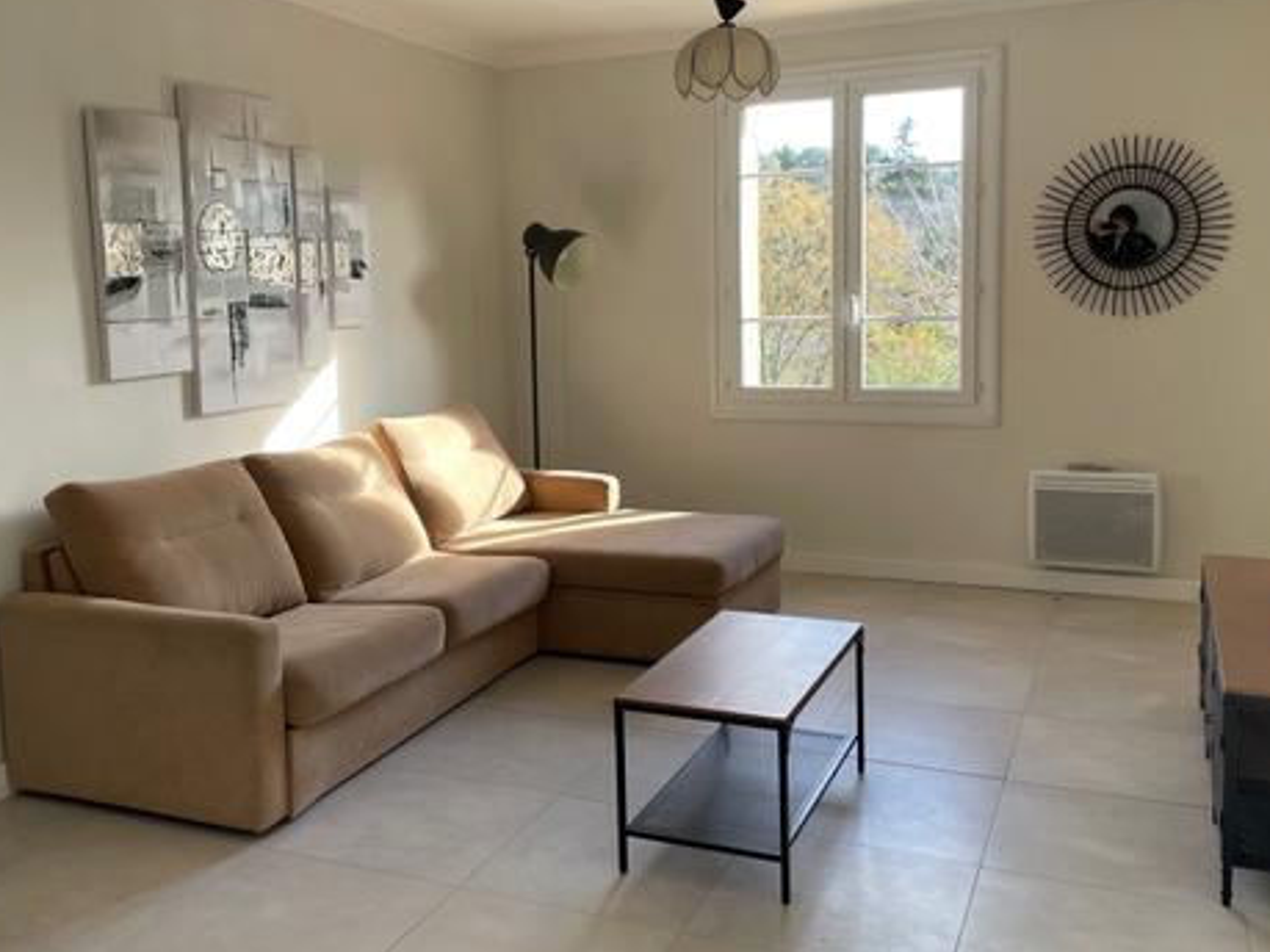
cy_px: 407
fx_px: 1247
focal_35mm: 34
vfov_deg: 41.7
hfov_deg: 53.9
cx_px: 592
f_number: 1.6
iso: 50
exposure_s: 1/121
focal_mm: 4.2
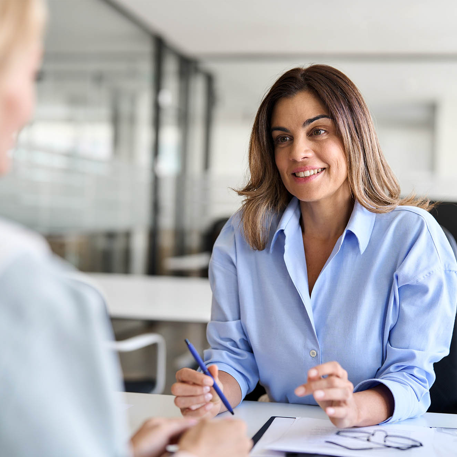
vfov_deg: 26.9
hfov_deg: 26.9
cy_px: 229
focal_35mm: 64
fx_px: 956
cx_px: 251
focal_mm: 50
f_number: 1.8
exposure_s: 1/400
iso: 200
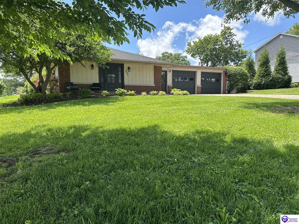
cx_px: 150
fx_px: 207
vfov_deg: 56.8
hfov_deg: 71.6
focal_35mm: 24
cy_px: 112
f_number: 1.78
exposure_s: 1/1339
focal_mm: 6.86
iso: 80
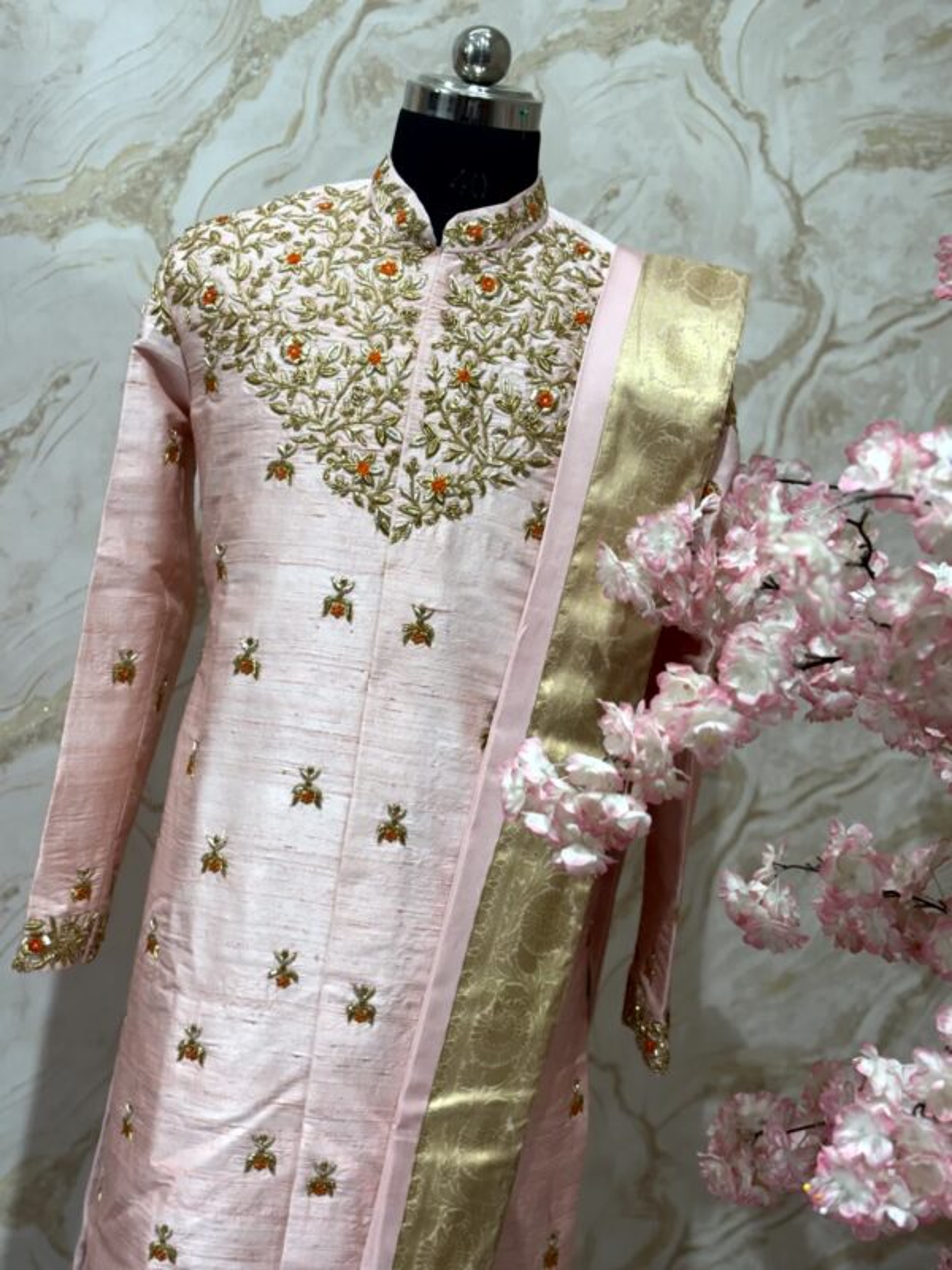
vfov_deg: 36.8
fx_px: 1907
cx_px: 476
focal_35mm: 52
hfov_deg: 28.0
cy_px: 635
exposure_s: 1/100
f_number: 1.6
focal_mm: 5.96
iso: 32
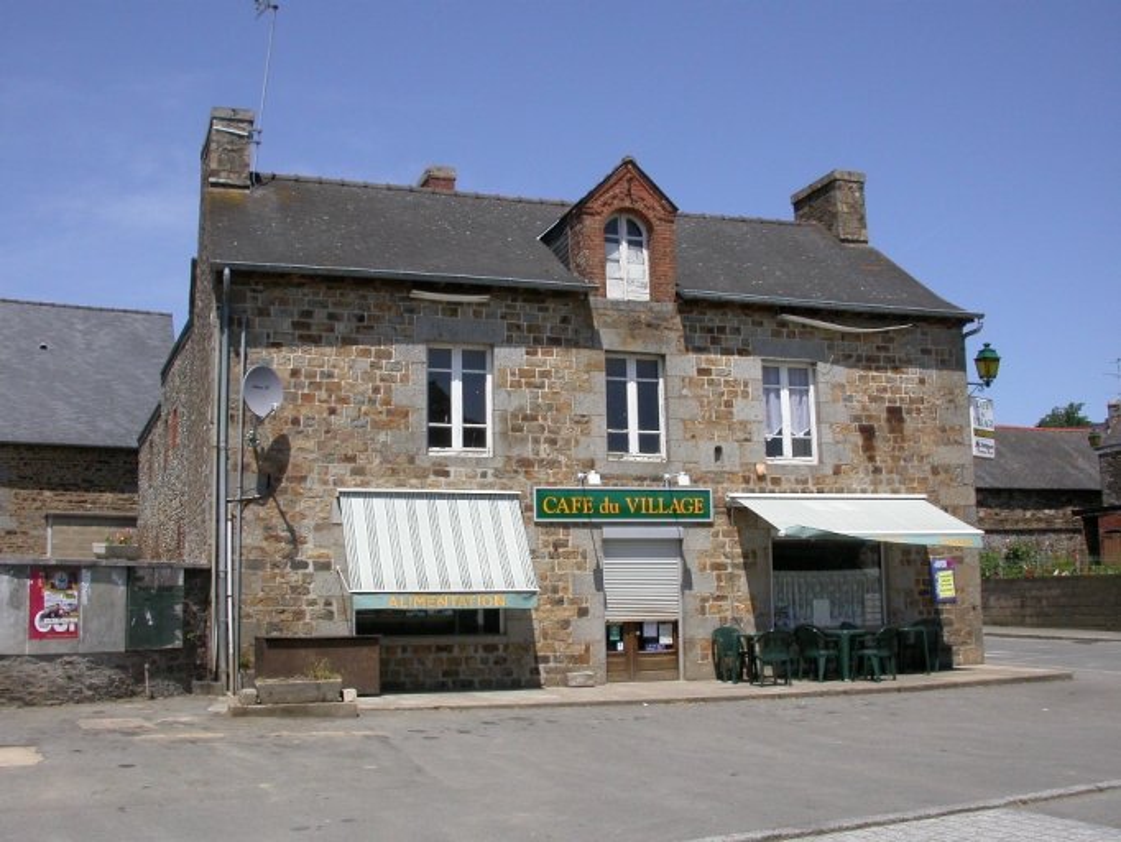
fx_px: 1231
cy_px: 421
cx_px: 560
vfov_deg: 37.7
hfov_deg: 49.0
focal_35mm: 38
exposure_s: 1/437
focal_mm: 7.85
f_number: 7.5
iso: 100
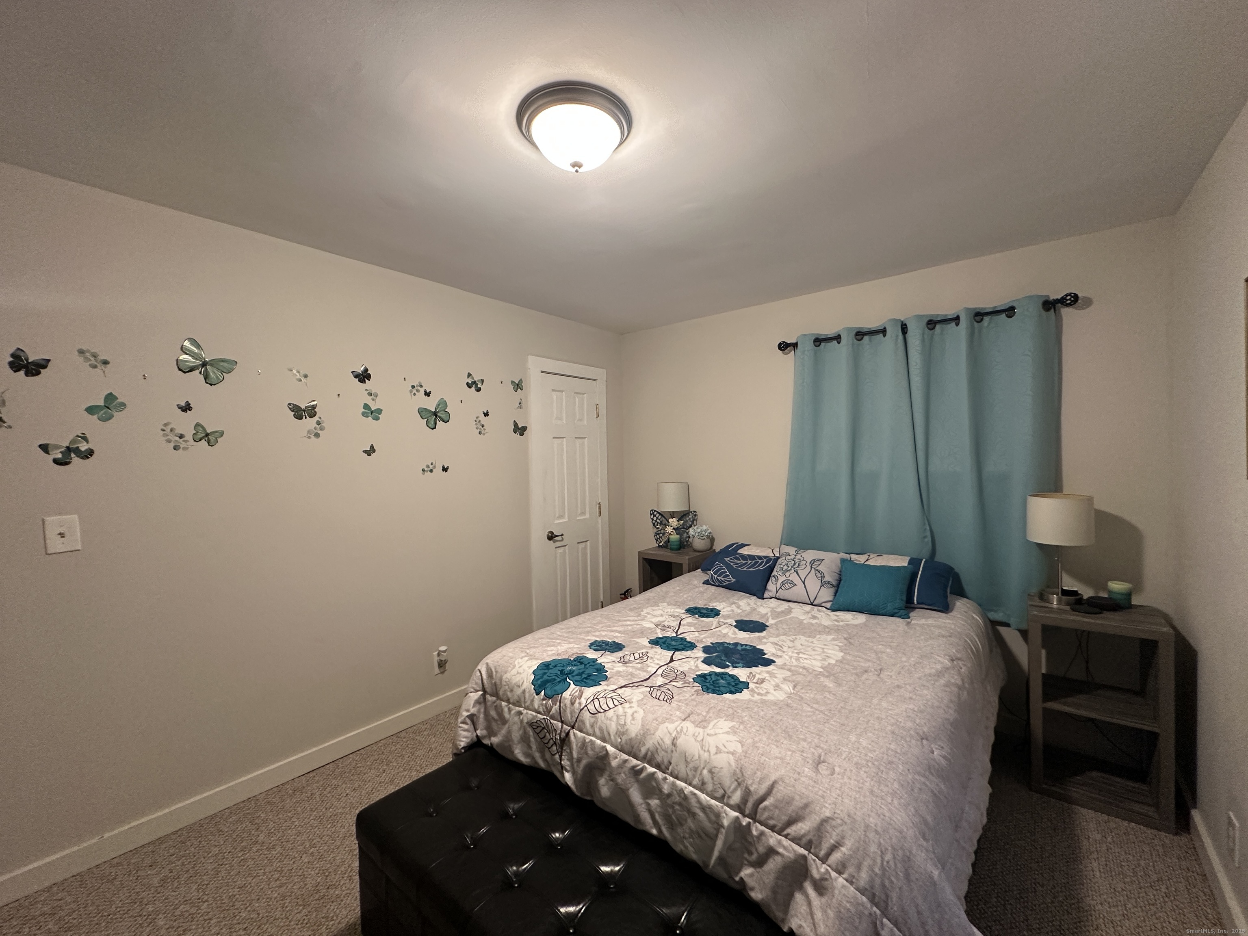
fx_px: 505
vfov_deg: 85.7
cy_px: 468
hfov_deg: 102.1
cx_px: 624
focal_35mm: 14
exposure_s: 1/60
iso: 320
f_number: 2.2
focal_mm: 2.22
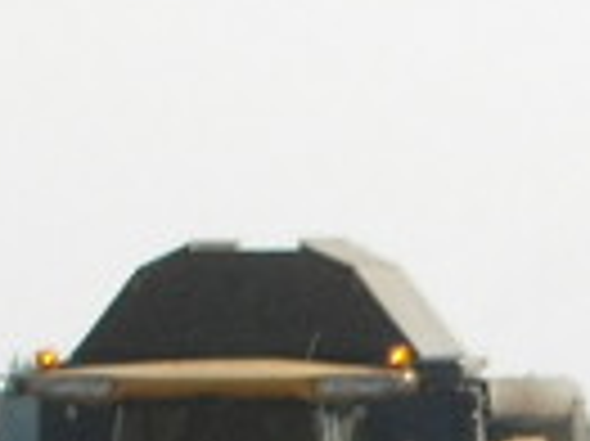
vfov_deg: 1.7
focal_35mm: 882
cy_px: 405
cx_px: 558
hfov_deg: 2.2
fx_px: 15019
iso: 64
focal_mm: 23.4
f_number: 8.2
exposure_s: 1/296
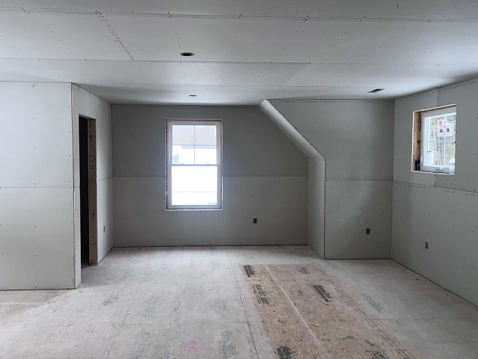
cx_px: 225
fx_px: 400
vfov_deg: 48.2
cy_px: 168
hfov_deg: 61.6
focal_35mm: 29
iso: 32
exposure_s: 1/165
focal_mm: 5.7
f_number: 1.5
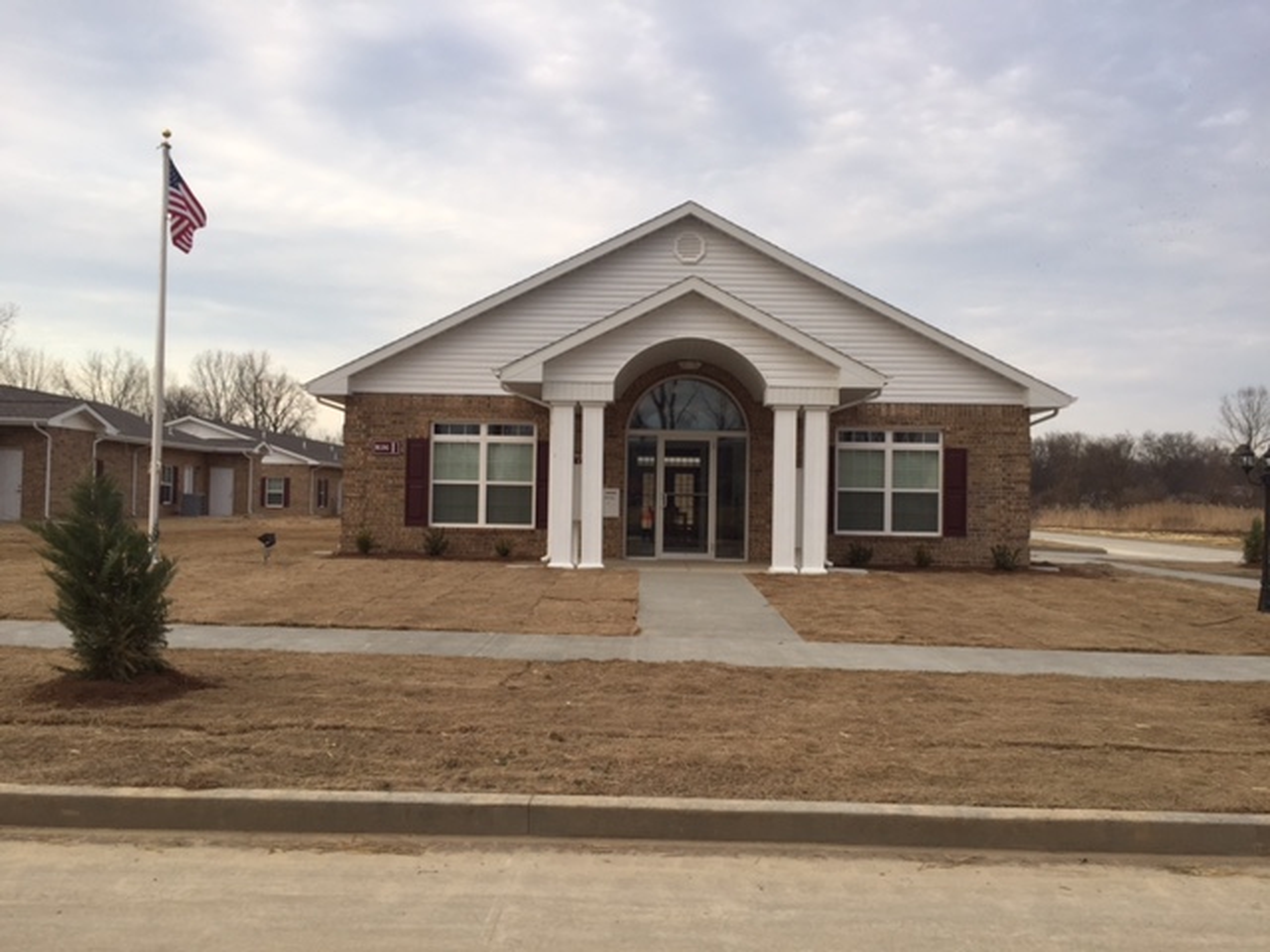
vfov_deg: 48.2
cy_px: 476
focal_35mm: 29
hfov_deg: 61.7
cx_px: 635
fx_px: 1064
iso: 32
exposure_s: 1/370
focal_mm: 4.15
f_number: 2.2
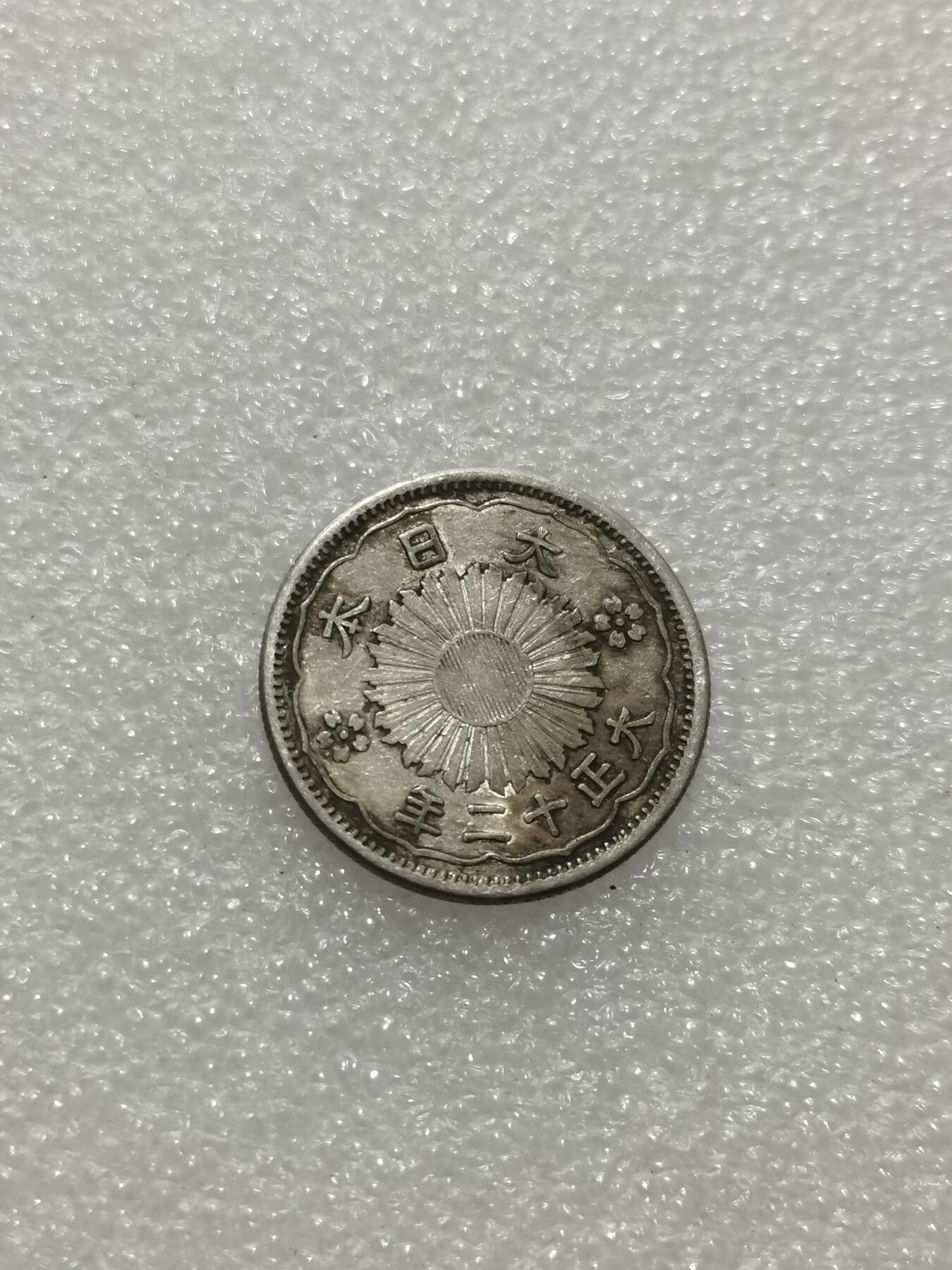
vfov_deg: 31.7
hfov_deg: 24.0
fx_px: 2237
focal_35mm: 61
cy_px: 635
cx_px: 476
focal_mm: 5.58
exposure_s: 1/90
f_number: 1.8
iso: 64
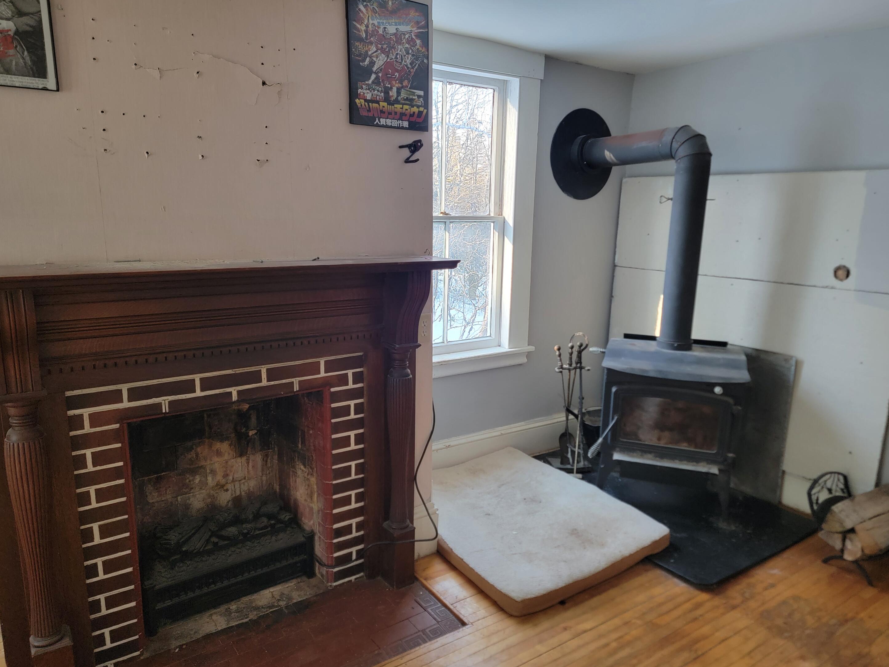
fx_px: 642
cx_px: 457
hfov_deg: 69.4
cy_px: 330
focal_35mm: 25
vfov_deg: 54.9
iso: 320
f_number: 1.8
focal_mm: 6.7
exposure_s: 1/120
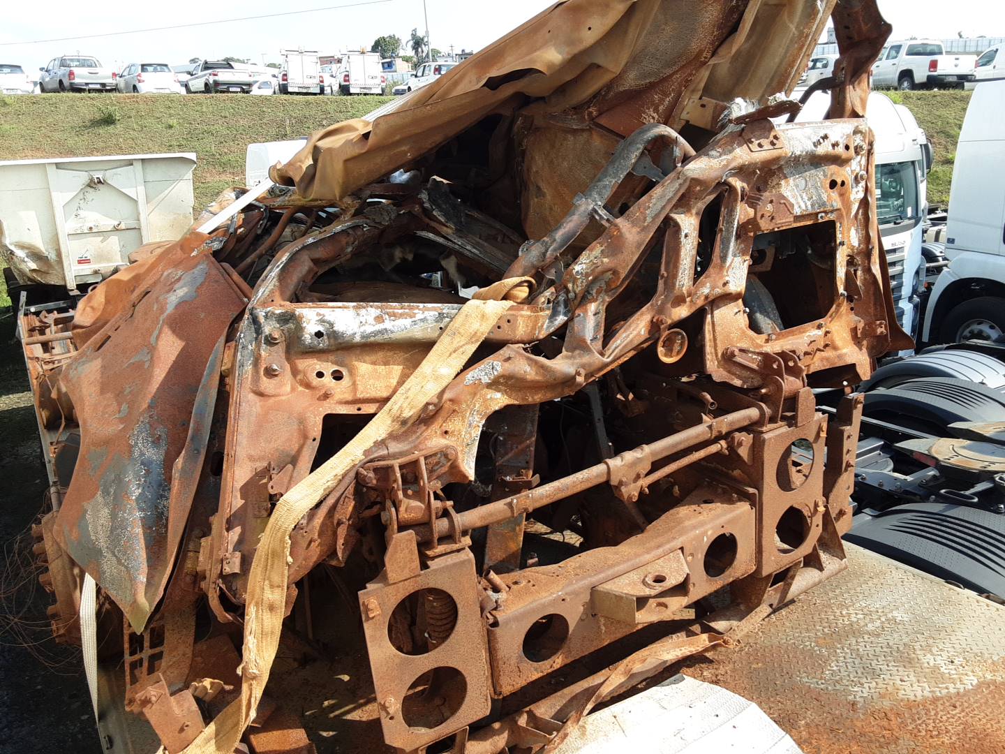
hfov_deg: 63.4
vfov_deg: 49.7
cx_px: 502
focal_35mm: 28
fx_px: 813
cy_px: 377
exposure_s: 1/540
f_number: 1.9
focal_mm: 2.9
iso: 40
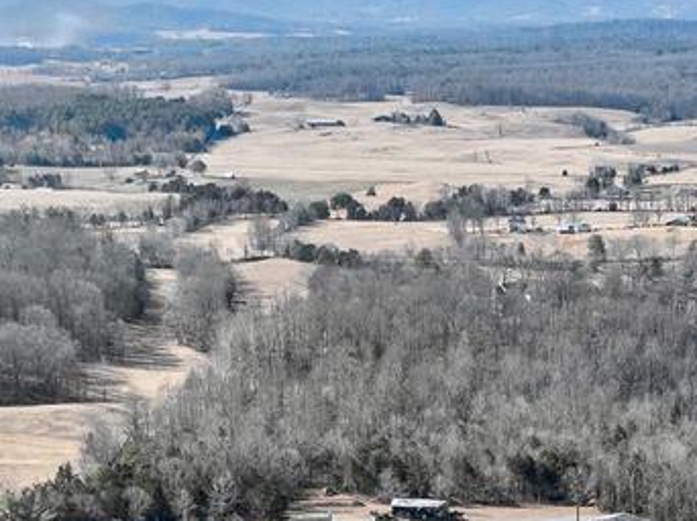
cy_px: 694
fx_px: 2032
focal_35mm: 101
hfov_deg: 19.2
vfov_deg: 14.0
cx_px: 587
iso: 370
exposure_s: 1/2000
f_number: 2.8
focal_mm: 12.29
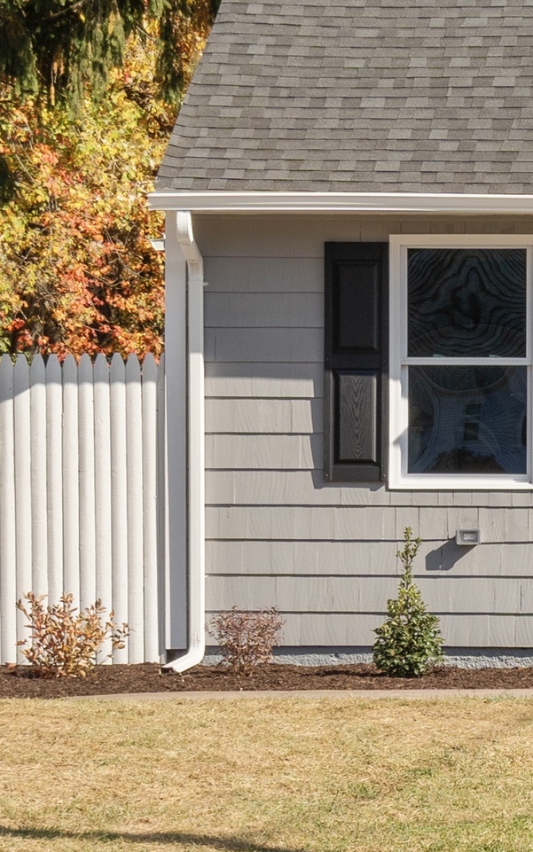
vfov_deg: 18.3
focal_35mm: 114
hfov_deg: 11.0
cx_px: 851
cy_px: 355
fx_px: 2648
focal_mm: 35
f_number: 9
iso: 200
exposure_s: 1/50
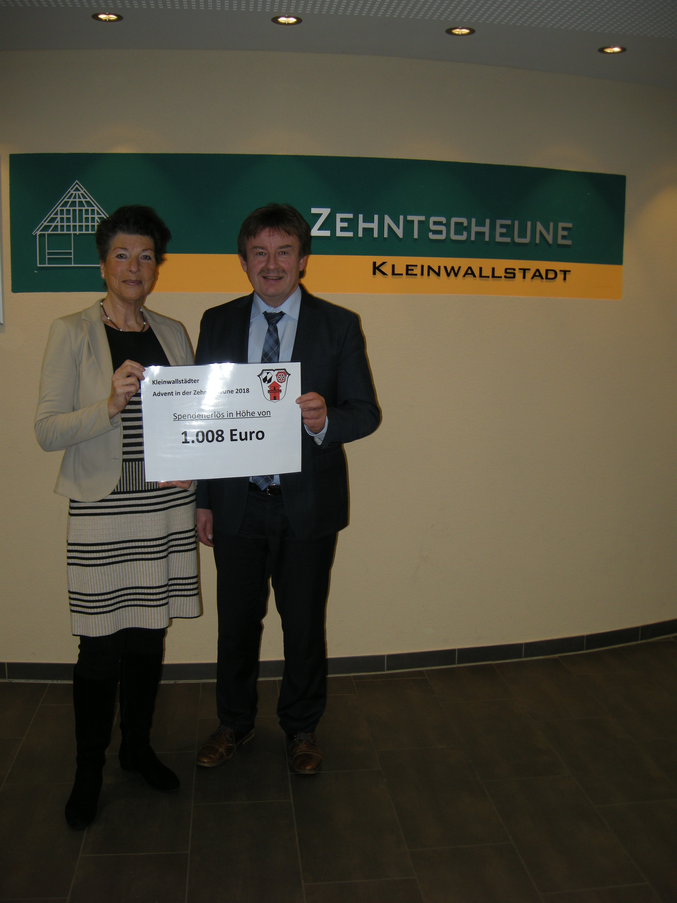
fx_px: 913
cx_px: 338
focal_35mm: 35
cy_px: 452
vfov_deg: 52.6
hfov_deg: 40.7
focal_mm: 7.5
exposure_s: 1/30
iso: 64
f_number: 2.7
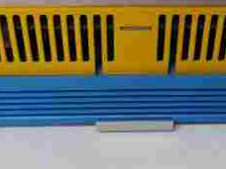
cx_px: 146
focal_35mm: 83
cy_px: -34
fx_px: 542
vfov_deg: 17.0
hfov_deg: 23.5
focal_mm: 3.79
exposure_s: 1/33
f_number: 2
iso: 224
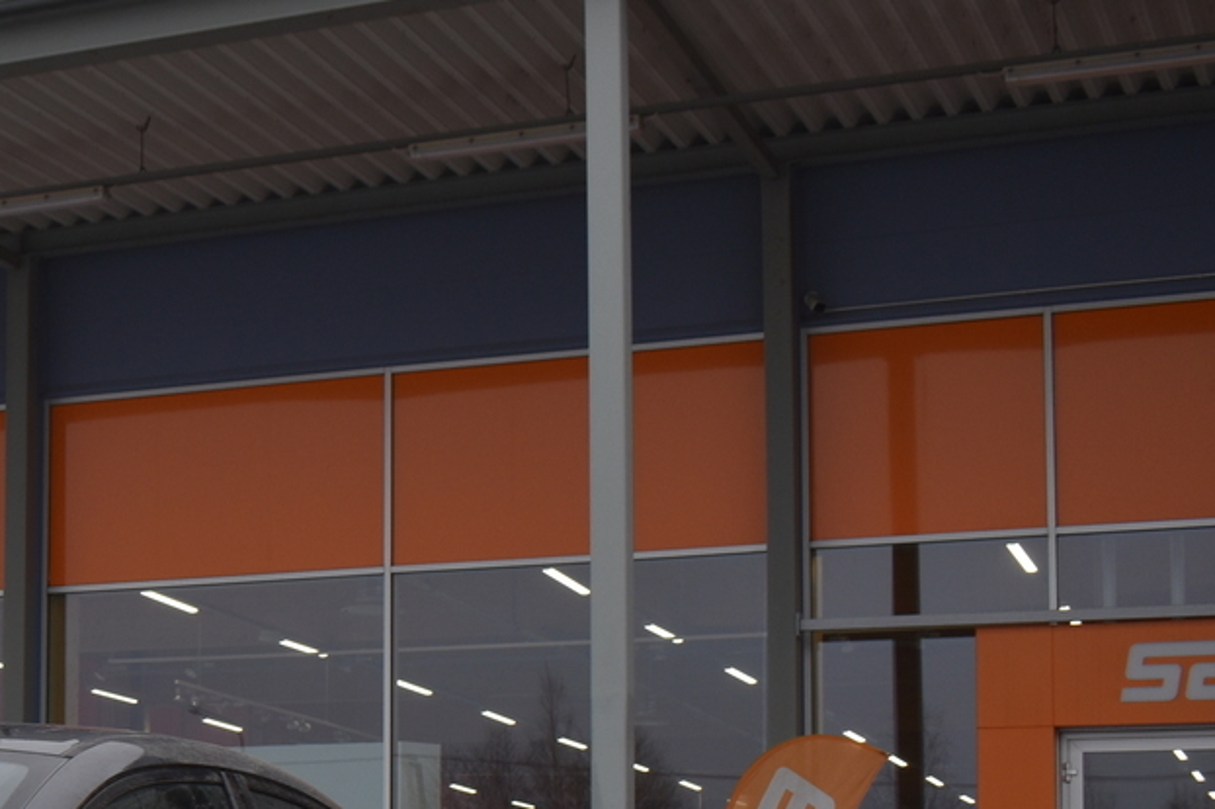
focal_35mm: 86
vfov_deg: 15.6
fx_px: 2901
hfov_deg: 21.4
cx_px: -356
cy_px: 827
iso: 200
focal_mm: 22
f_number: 6.7
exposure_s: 1/180
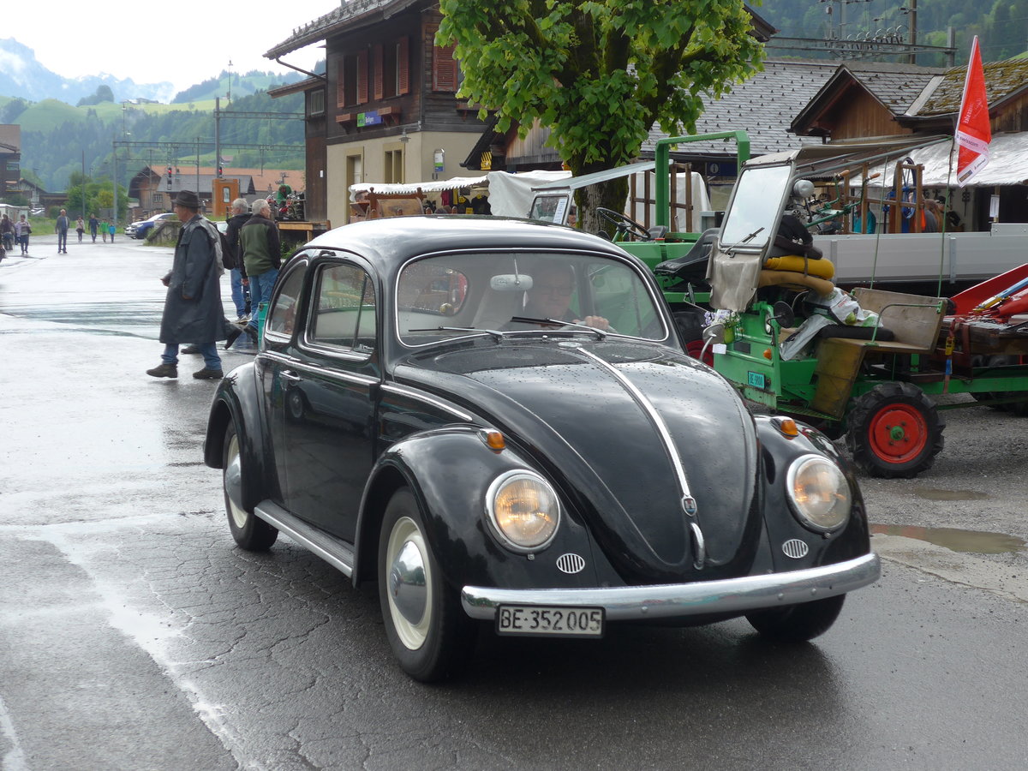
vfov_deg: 24.8
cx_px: 514
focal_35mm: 59
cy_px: 386
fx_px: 1752
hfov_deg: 32.7
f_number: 3.5
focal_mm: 12
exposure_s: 1/200
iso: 80
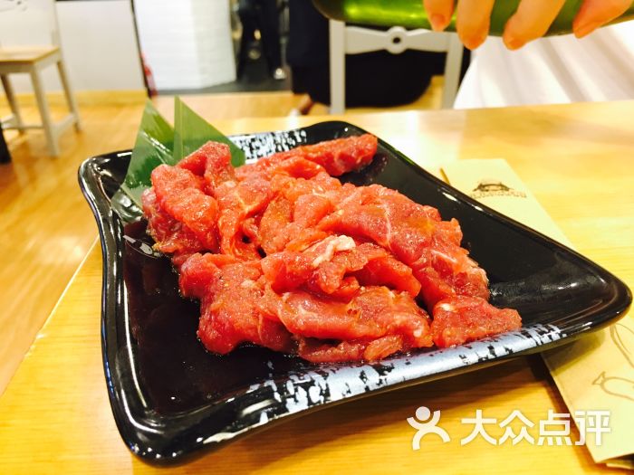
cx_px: 317
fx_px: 531
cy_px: 238
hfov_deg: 61.7
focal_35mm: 29
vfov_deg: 48.2
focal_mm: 4.15
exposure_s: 1/33
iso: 200
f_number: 2.2
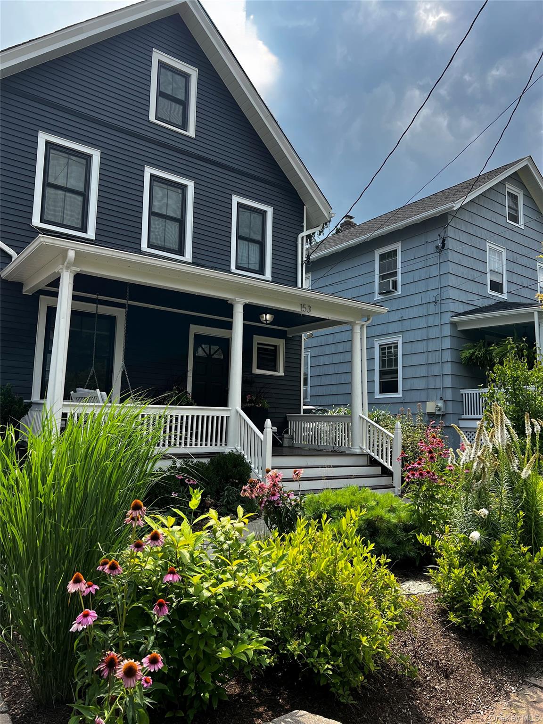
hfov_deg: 53.1
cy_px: 362
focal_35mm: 26
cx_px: 272
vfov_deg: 67.3
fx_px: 544
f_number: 1.5
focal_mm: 5.7
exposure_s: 1/2457
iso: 50
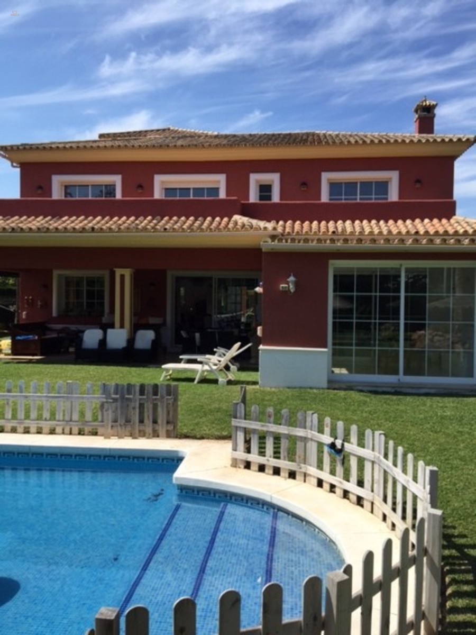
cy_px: 318
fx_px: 532
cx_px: 238
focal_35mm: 29
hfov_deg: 48.2
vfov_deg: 61.7
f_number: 2.2
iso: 32
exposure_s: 1/1980
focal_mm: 4.15
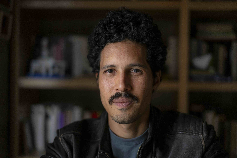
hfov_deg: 39.6
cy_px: 79
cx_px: 118
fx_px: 329
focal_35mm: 50
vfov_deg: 27.0
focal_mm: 50
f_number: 1.4
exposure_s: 1/100
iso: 800
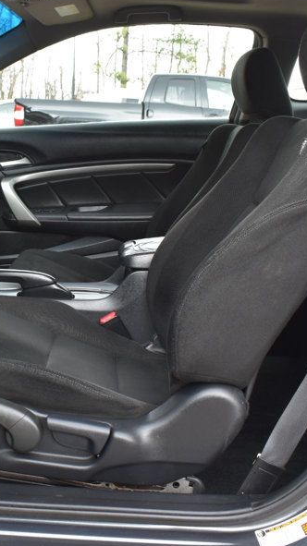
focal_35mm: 49
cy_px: 264
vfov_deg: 42.1
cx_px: 31
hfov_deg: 23.7
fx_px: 710
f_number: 7.1
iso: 400
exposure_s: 1/40
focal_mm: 18
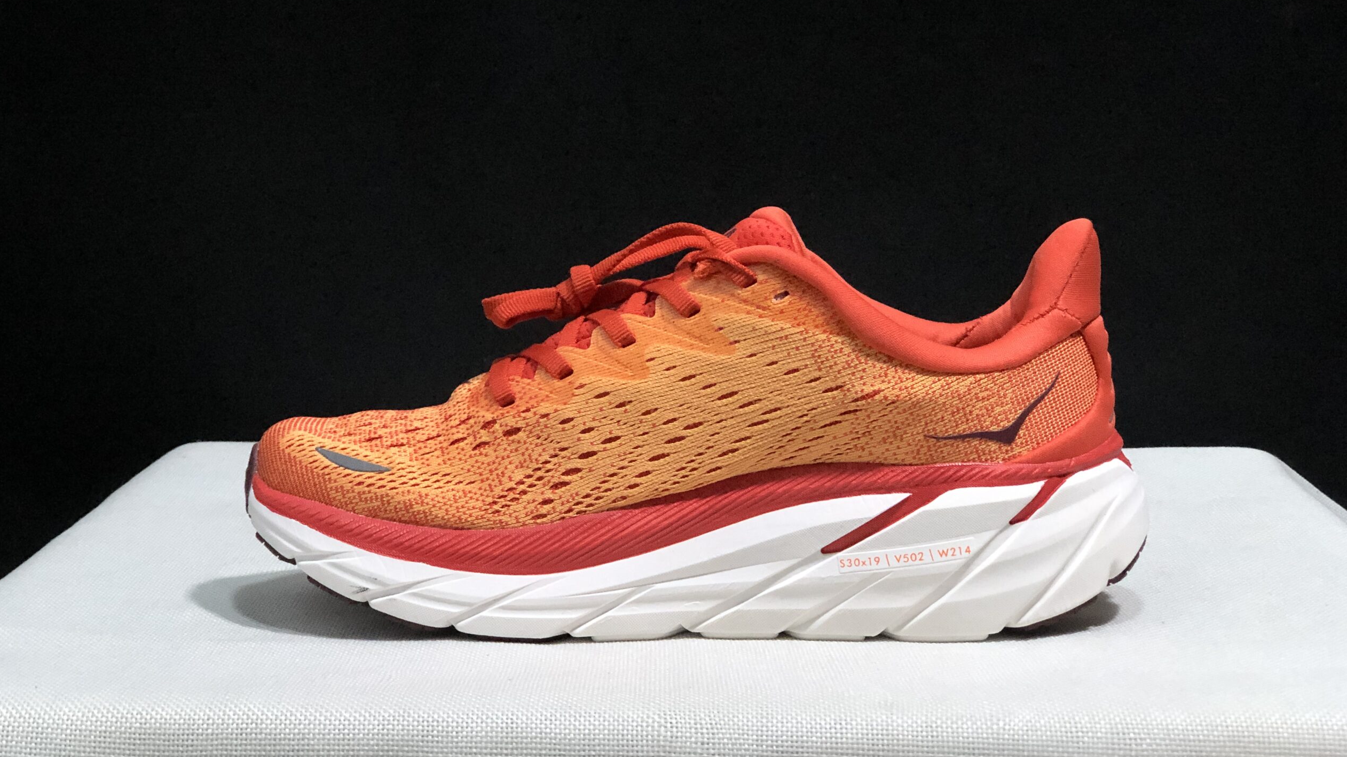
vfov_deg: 19.1
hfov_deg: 33.3
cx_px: 665
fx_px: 2250
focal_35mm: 63
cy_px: 308
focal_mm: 6.6
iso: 80
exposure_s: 1/30
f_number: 2.8
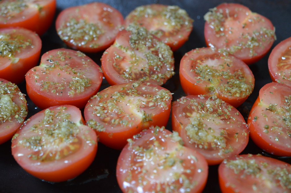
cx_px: 146
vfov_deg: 22.6
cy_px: 96
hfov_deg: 33.4
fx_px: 484
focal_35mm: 60
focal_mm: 40
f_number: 4
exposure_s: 1/80
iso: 400
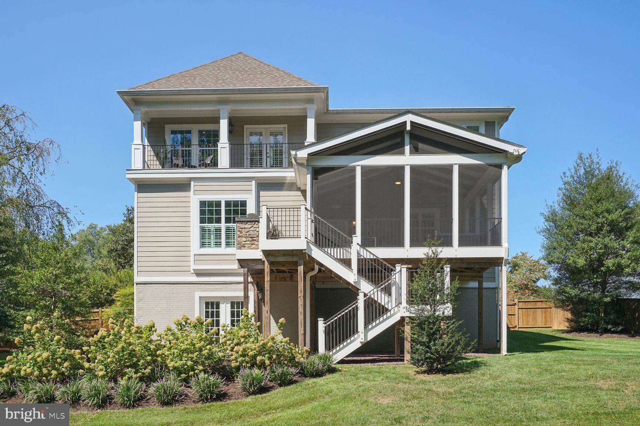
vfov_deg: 41.1
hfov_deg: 58.7
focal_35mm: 32
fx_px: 569
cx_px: 320
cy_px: 213
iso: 640
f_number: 9
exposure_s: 1/1250
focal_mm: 32
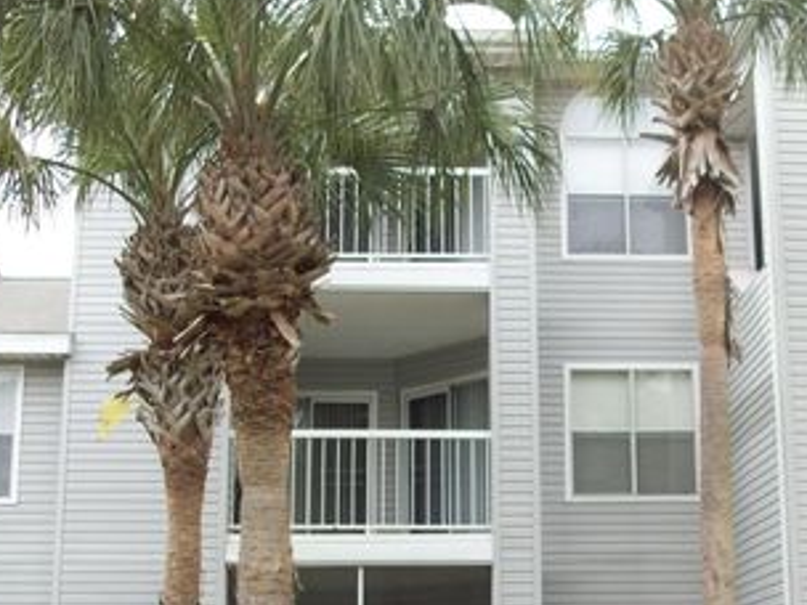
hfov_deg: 33.8
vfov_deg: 25.9
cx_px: 581
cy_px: 413
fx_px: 1306
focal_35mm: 56
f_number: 2.8
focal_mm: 5.7
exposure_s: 1/317
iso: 64
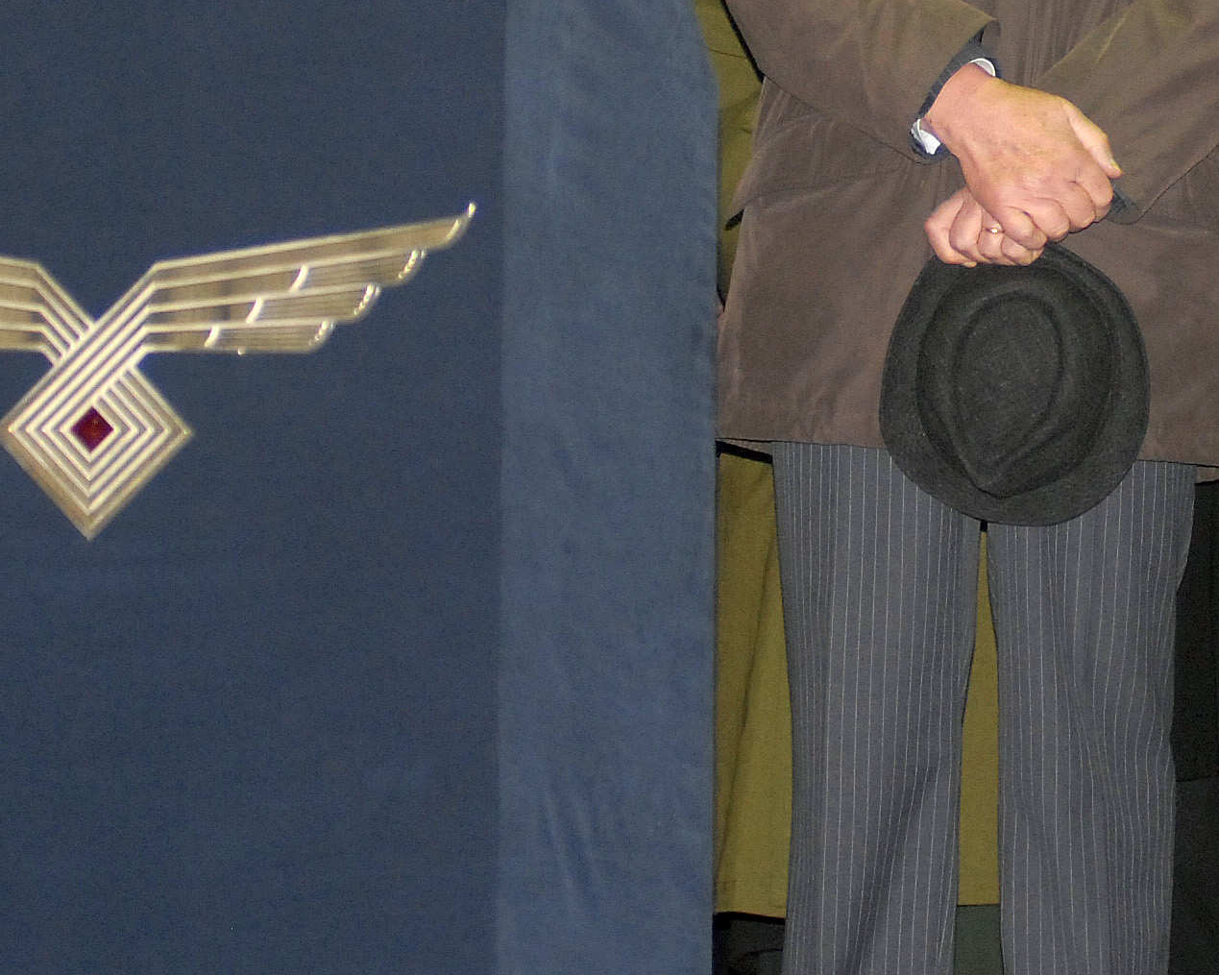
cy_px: 30
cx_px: 1153
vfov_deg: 4.5
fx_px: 12410
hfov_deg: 5.6
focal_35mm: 344
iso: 400
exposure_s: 1/60
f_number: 2.8
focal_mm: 80
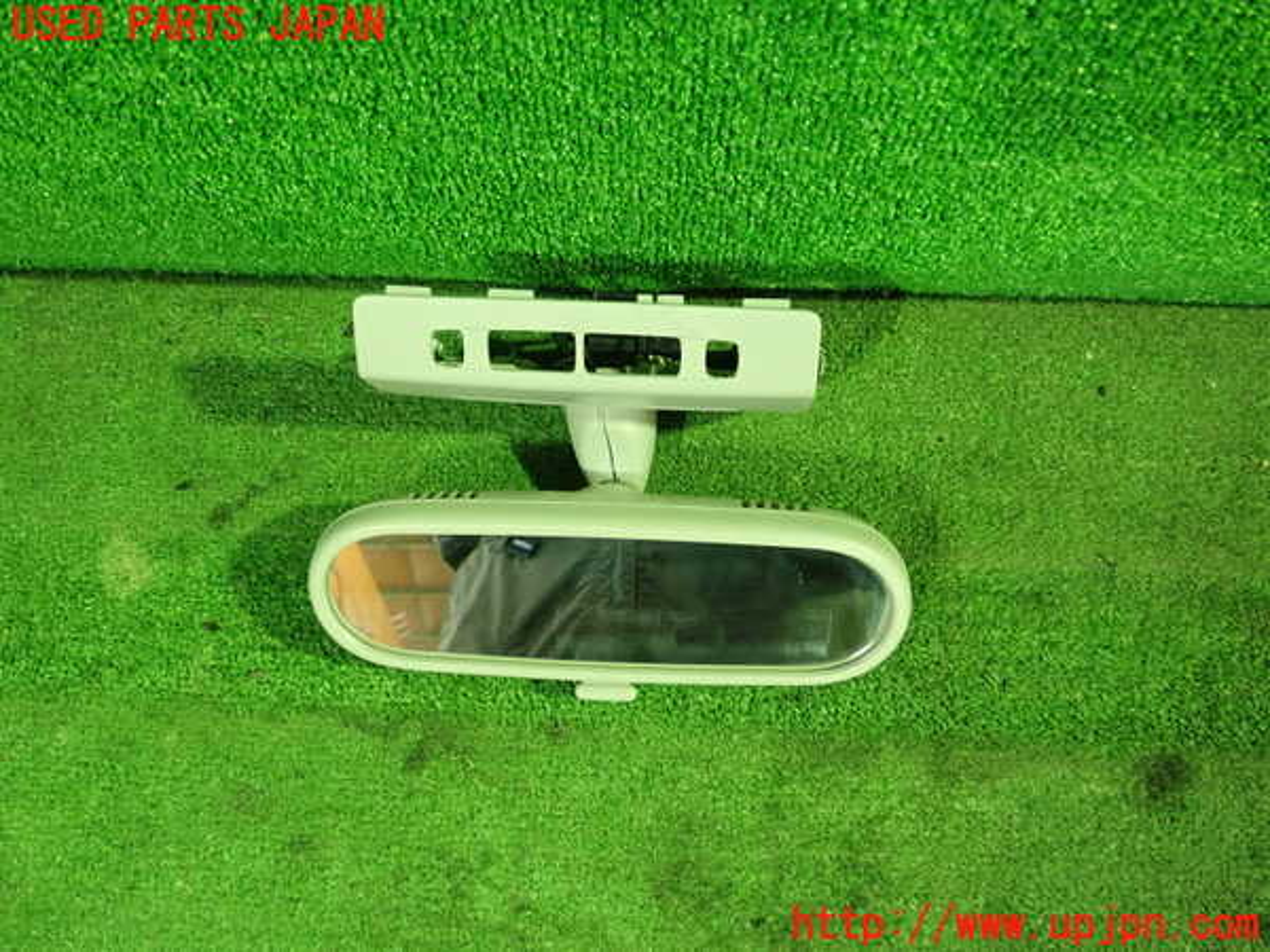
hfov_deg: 56.8
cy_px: 476
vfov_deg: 44.2
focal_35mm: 32
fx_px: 1174
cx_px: 635
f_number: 2.4
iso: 800
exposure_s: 1/40
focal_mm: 5.87
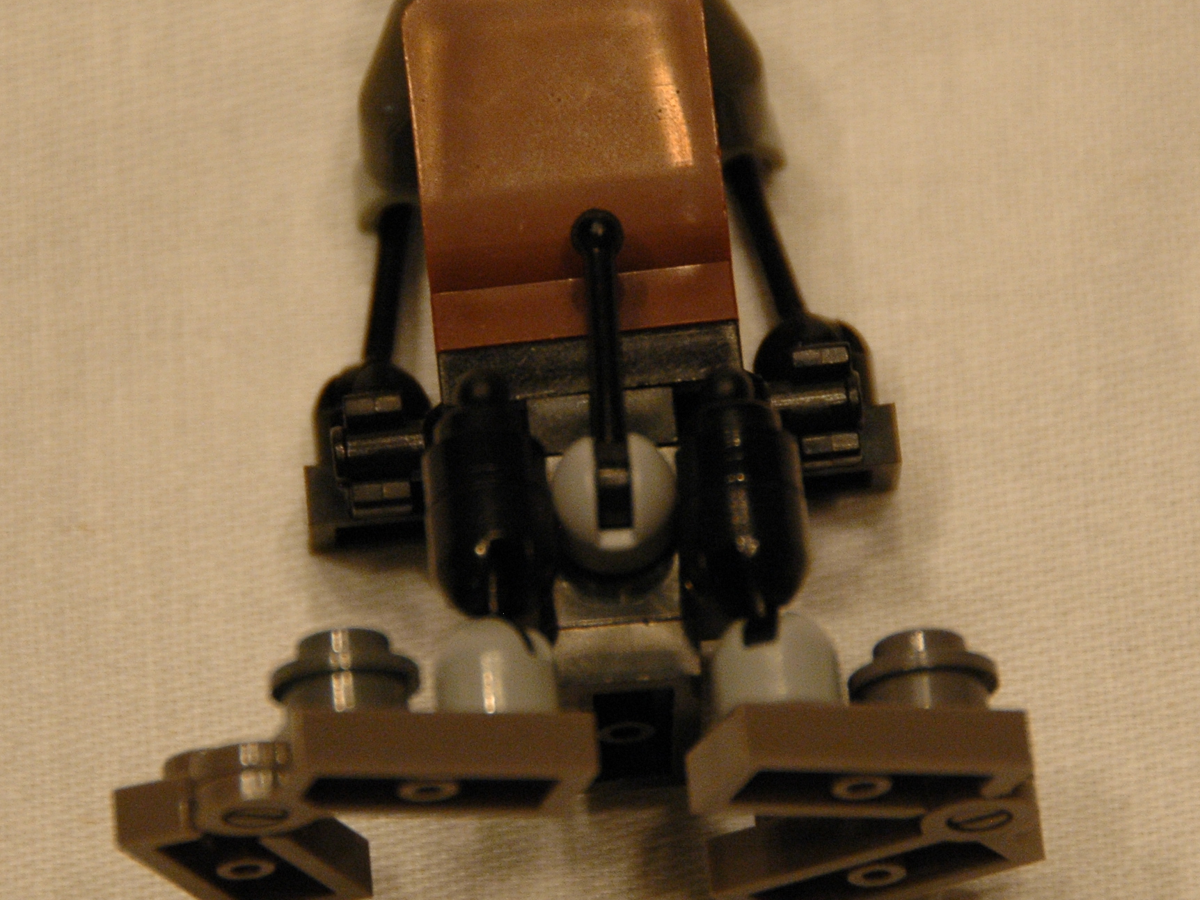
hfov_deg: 3.9
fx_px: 17437
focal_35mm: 503
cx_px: 546
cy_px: 314
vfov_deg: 3.0
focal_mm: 200
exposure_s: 1/25
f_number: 5.6
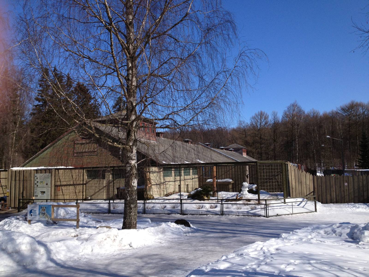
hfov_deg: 52.6
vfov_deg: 40.7
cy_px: 138
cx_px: 184
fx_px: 373
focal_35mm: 35
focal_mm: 4.28
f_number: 2.4
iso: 50
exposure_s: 1/2208
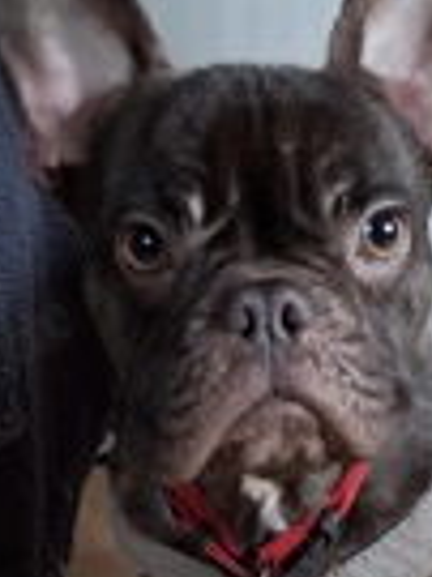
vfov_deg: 26.0
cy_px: 440
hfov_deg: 19.6
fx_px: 1233
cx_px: 368
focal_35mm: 74
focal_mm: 4.69
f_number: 1.8
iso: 400
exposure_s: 1/25
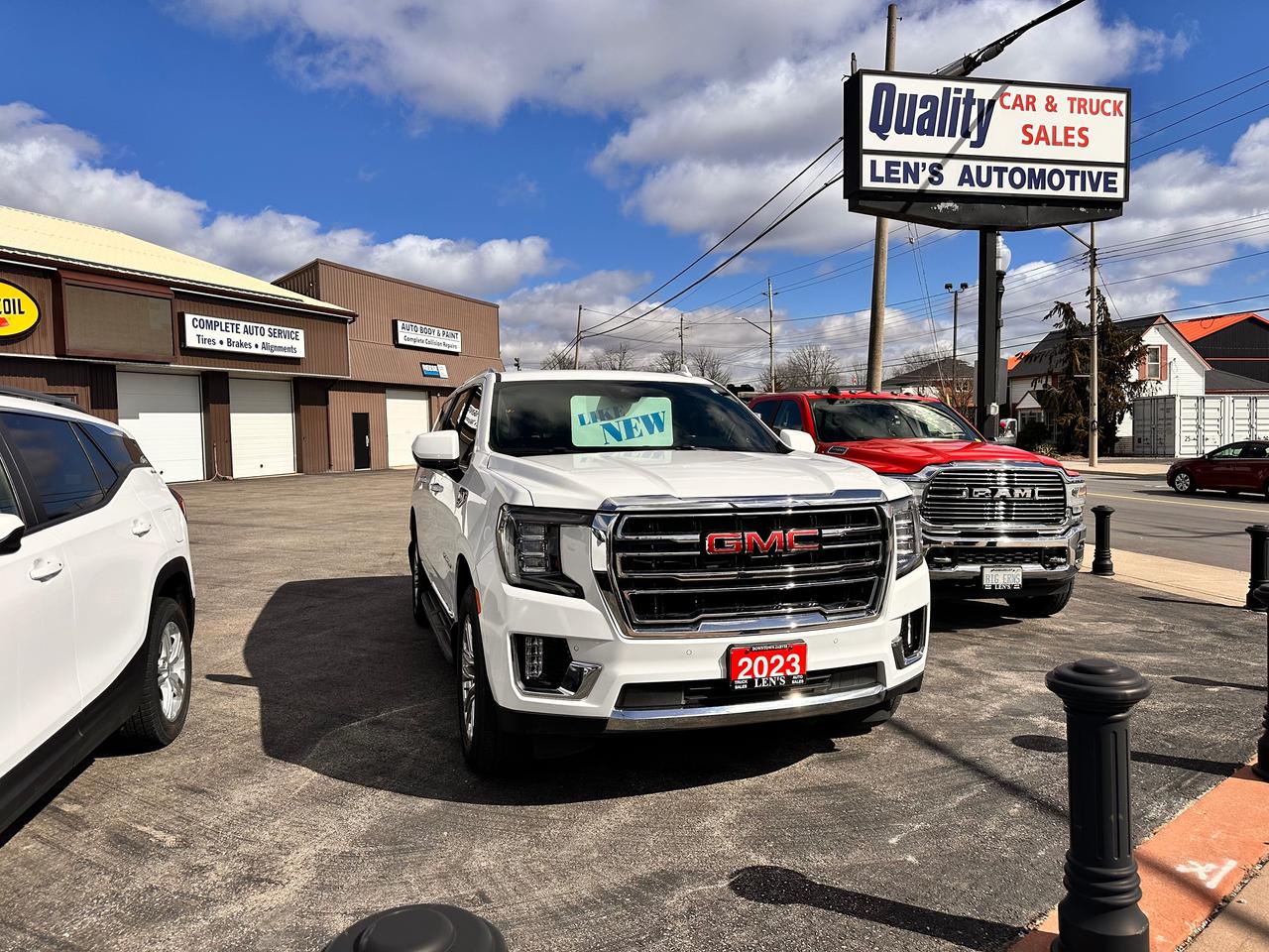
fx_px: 880
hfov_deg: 71.6
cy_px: 476
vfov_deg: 56.8
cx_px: 634
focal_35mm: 24
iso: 80
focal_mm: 6.86
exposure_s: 1/8197
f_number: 1.78
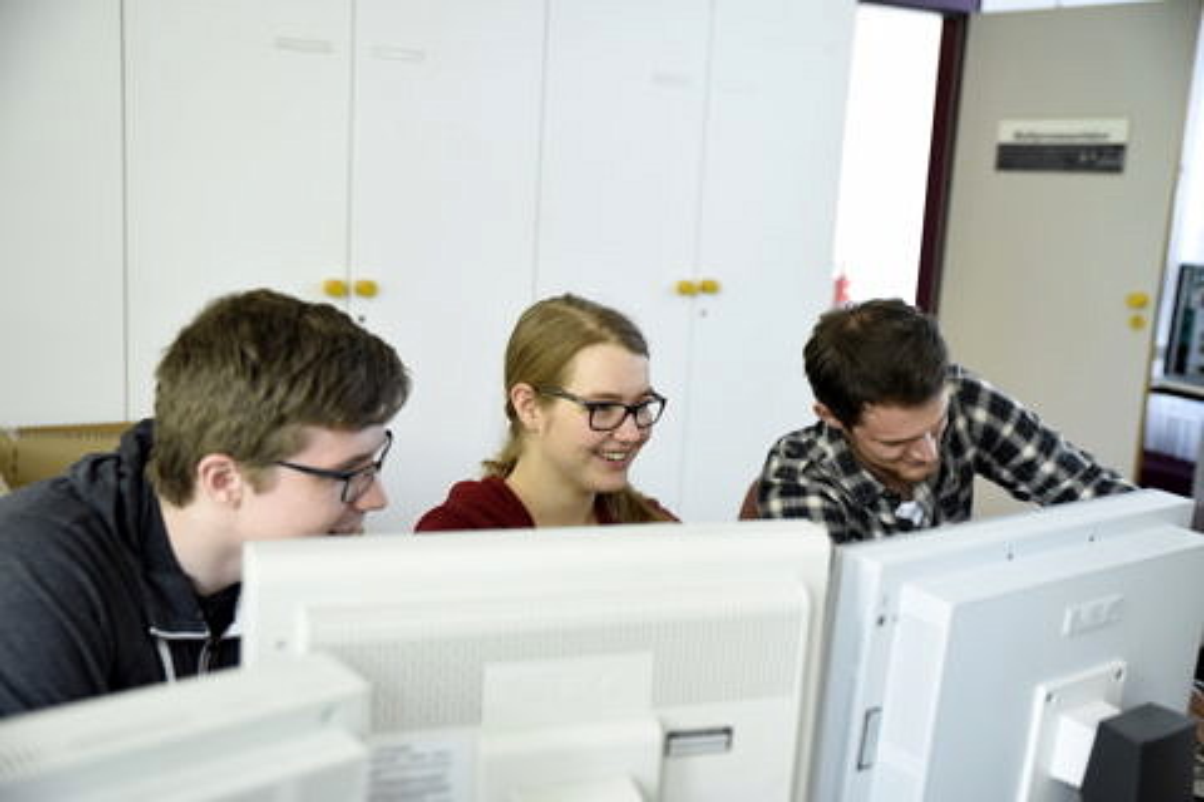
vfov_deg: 33.4
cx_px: 602
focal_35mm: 40
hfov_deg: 48.5
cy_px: 401
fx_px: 1338
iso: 3200
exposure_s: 1/125
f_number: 2.8
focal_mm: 40
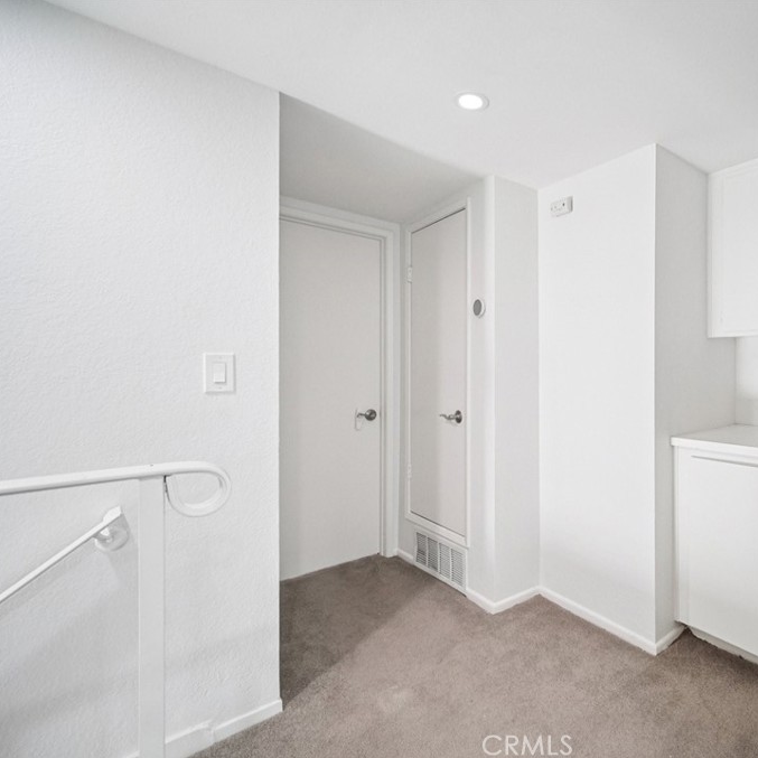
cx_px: 548
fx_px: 446
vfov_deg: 80.7
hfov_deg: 76.1
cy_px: 380
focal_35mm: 18
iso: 320
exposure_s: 1/9
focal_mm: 9
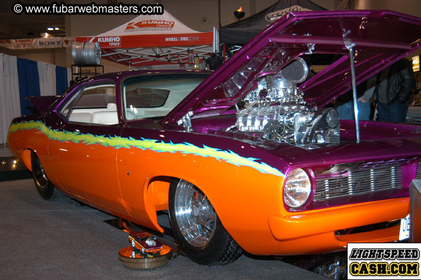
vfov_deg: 28.0
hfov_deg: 41.1
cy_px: 140
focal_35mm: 48
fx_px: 561
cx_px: 210
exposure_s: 1/60
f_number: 5
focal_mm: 32
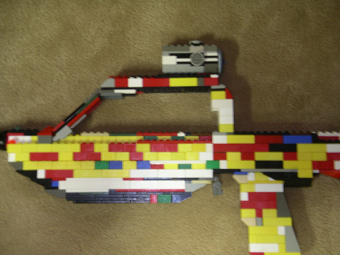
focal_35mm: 98
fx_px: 963
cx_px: 170
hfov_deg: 20.0
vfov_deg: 15.1
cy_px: 128
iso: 200
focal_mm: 20.4
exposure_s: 1/3.33
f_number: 3.8
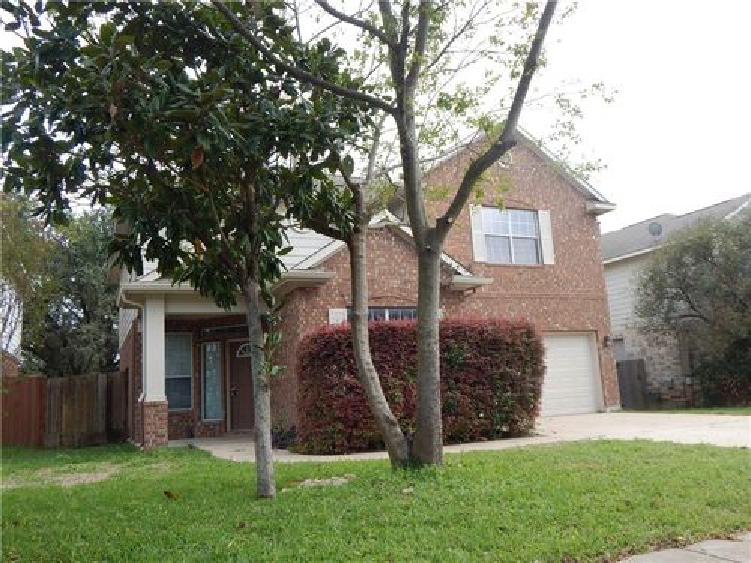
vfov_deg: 49.7
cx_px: 376
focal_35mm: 28
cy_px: 282
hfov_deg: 63.4
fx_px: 607
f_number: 3.2
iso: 125
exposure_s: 1/500
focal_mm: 5.1
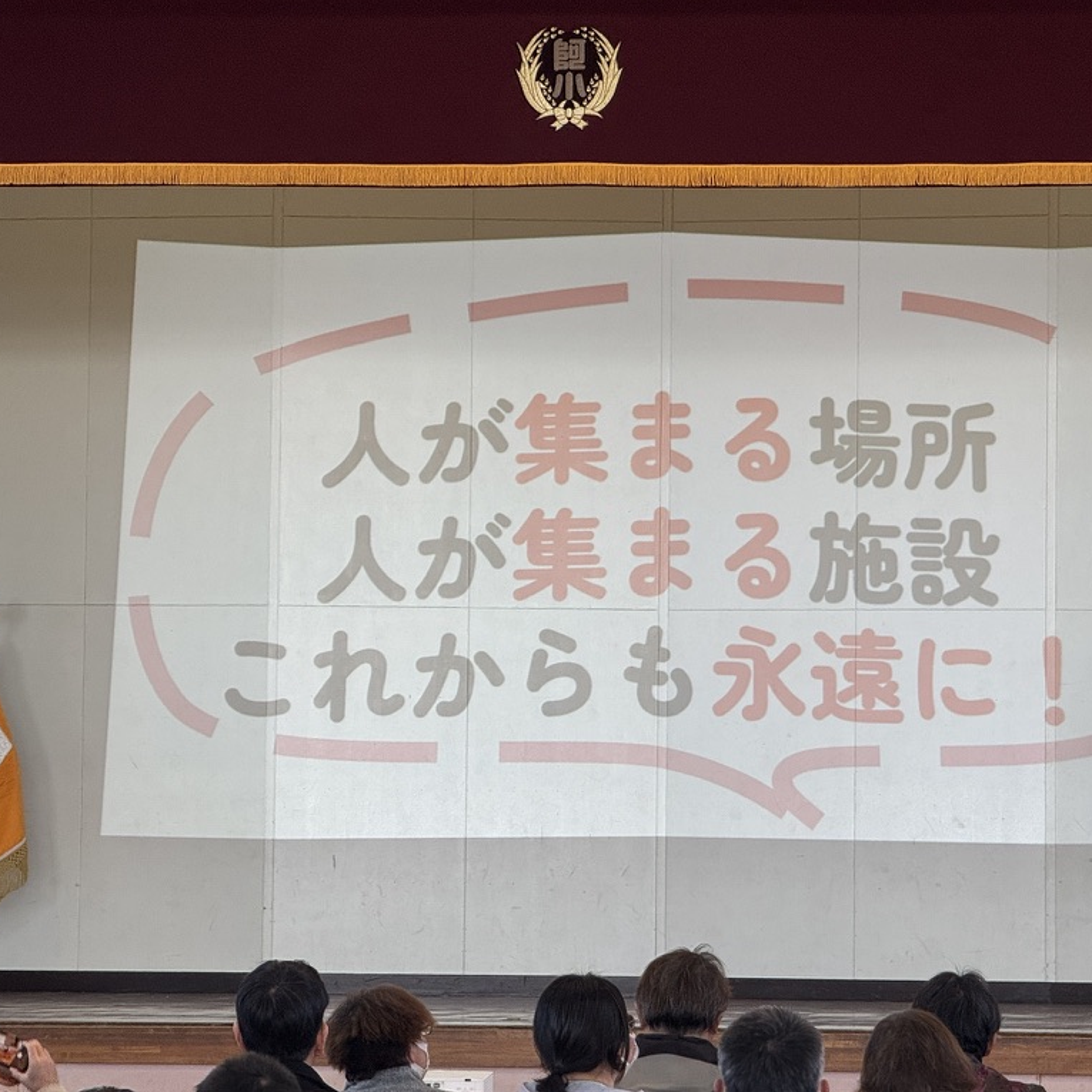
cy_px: 545
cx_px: 687
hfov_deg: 12.3
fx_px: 5068
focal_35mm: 142
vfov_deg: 12.3
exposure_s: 1/100
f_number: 2.8
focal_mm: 15.66
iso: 100
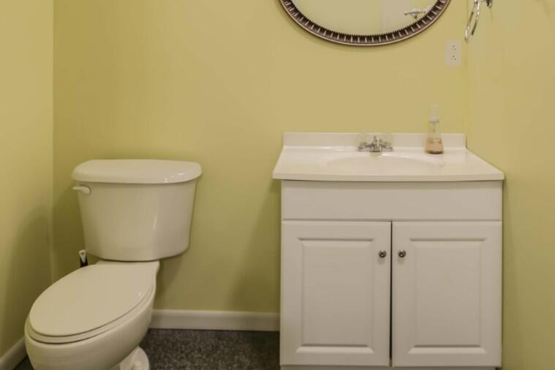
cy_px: 54
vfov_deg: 38.9
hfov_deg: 58.5
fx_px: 493
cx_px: 312
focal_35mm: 32
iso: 100
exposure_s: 1/15
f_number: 18
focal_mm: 15
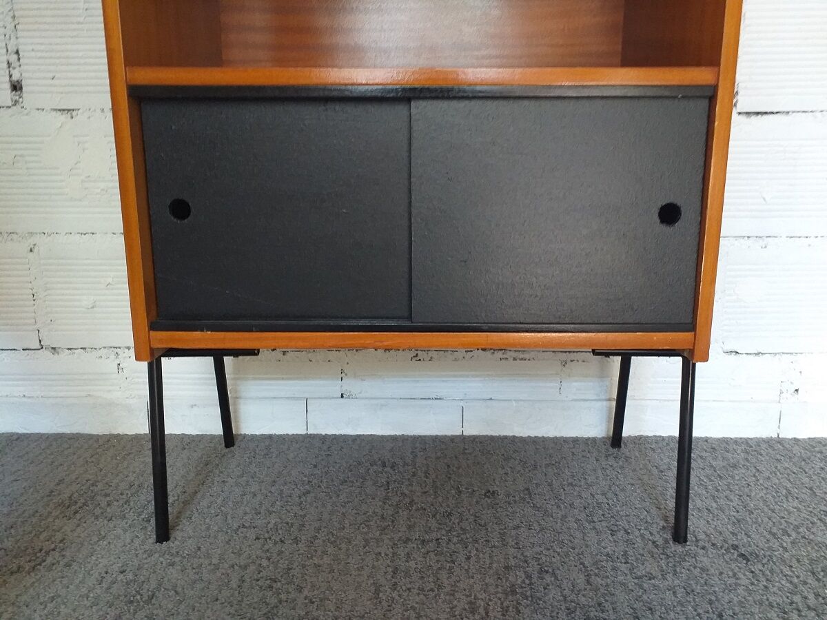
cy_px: 310
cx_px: 414
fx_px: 621
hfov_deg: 67.3
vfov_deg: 53.1
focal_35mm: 26
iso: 200
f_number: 1.9
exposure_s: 1/33
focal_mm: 3.6
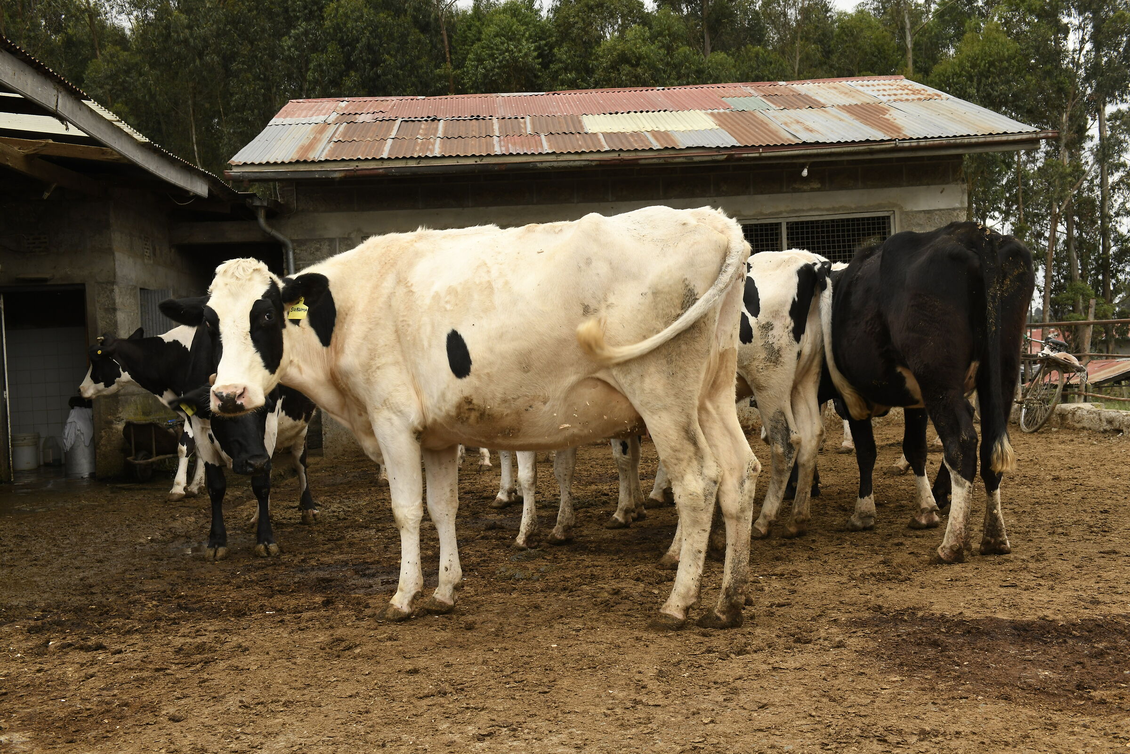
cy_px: 377
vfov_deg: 35.1
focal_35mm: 38
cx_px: 565
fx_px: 1193
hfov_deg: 50.7
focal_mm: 38
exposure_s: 1/200
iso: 640
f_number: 11
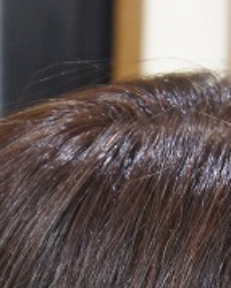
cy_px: 500
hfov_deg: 6.8
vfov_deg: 8.2
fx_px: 1943
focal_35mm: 228
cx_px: 150
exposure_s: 1/30
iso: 1600
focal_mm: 32
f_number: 4
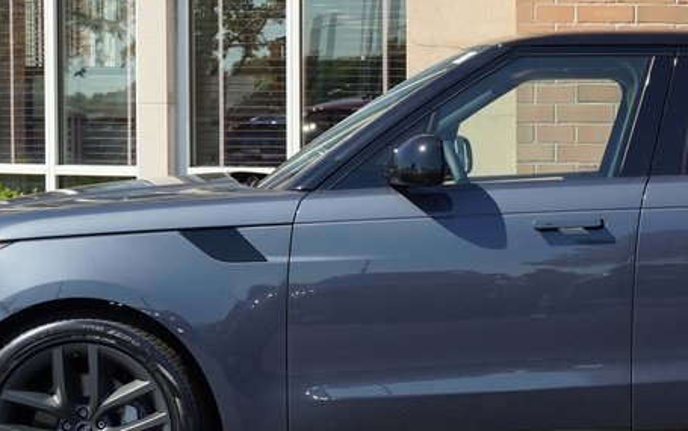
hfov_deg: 17.2
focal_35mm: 120
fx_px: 2254
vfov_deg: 10.9
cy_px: 255
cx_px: 567
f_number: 8
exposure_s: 1/200
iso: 100
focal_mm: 35
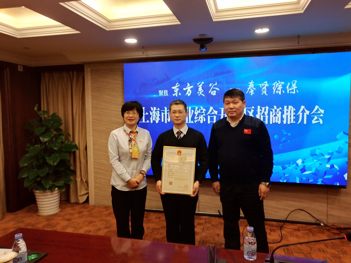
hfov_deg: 58.4
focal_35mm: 31
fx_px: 314
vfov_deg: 45.4
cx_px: 173
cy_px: 128
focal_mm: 3.95
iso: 138
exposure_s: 1/50
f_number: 1.8
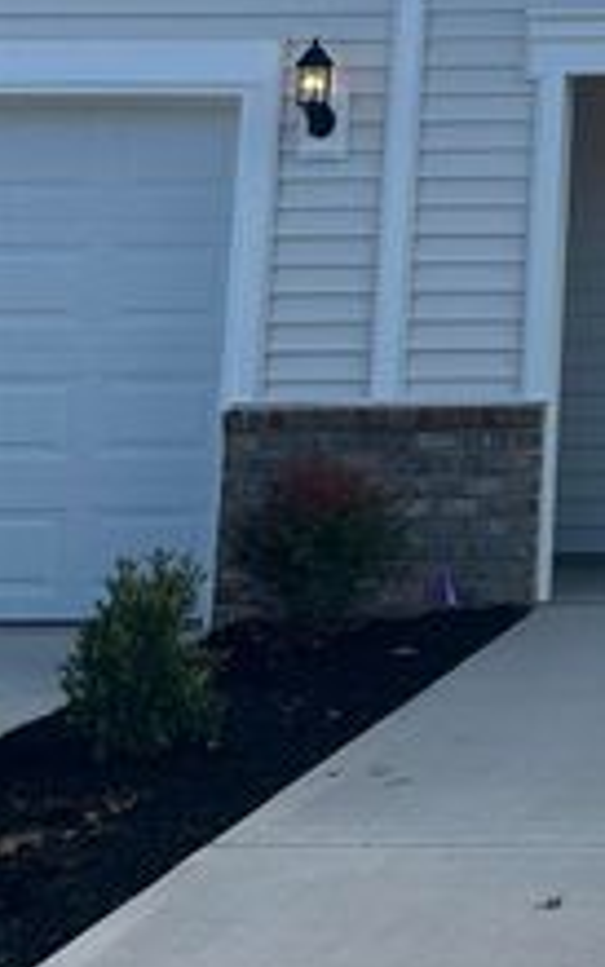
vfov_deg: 22.7
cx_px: 1100
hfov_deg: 13.8
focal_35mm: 84
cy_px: -188
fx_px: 2215
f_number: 1.5
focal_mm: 5.7
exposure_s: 1/2695
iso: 50
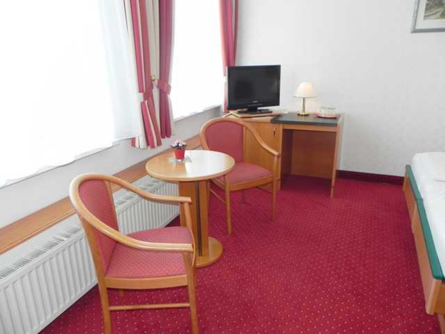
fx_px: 334
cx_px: 222
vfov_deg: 53.1
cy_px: 167
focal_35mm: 26
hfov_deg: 67.3
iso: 160
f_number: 3.2
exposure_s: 1/68.2
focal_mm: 4.6
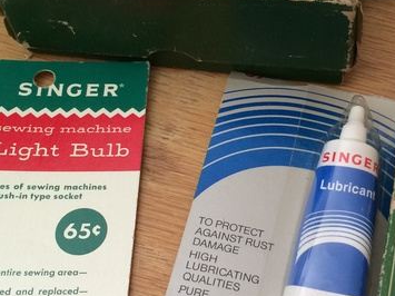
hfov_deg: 25.3
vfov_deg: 19.4
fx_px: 867
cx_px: 303
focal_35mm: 76
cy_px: 132
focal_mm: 4.12
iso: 125
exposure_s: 1/30
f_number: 2.2
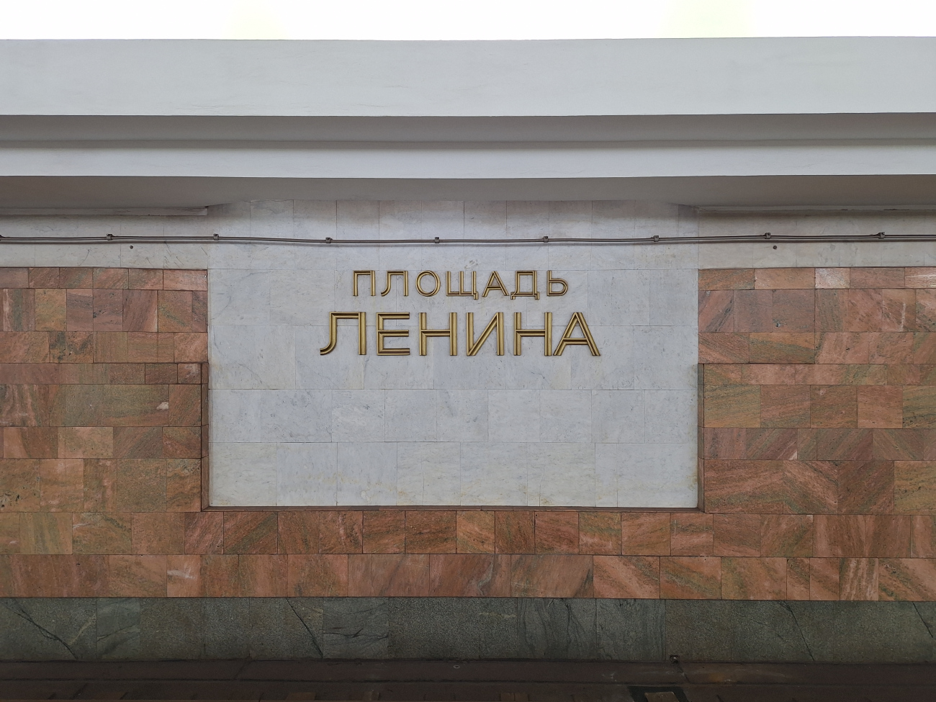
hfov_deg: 73.9
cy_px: 351
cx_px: 468
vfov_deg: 58.9
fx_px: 622
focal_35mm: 23
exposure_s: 1/50
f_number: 1.8
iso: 100
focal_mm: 5.54
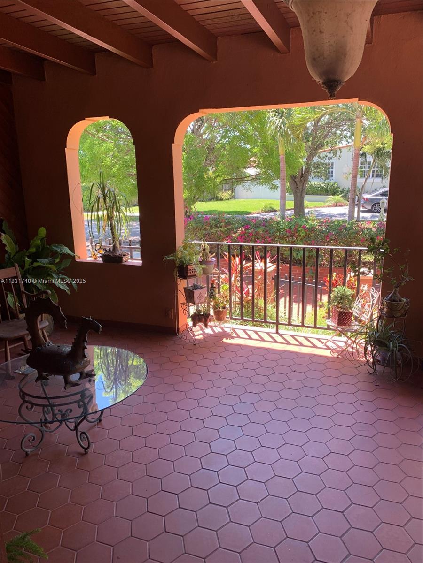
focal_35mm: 26
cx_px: 212
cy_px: 282
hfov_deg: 53.1
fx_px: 424
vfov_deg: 67.3
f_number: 1.8
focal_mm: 4.25
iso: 25
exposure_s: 1/122
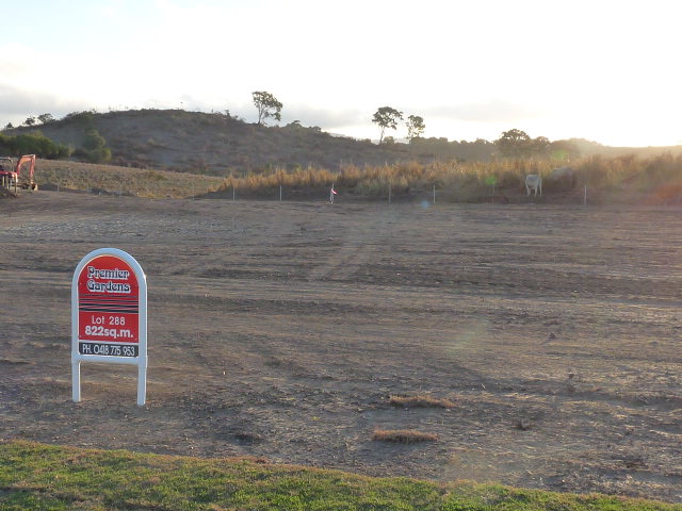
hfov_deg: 38.2
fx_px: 985
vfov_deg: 29.1
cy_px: 256
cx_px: 341
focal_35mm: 50
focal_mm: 5
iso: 160
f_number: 4.5
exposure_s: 1/250
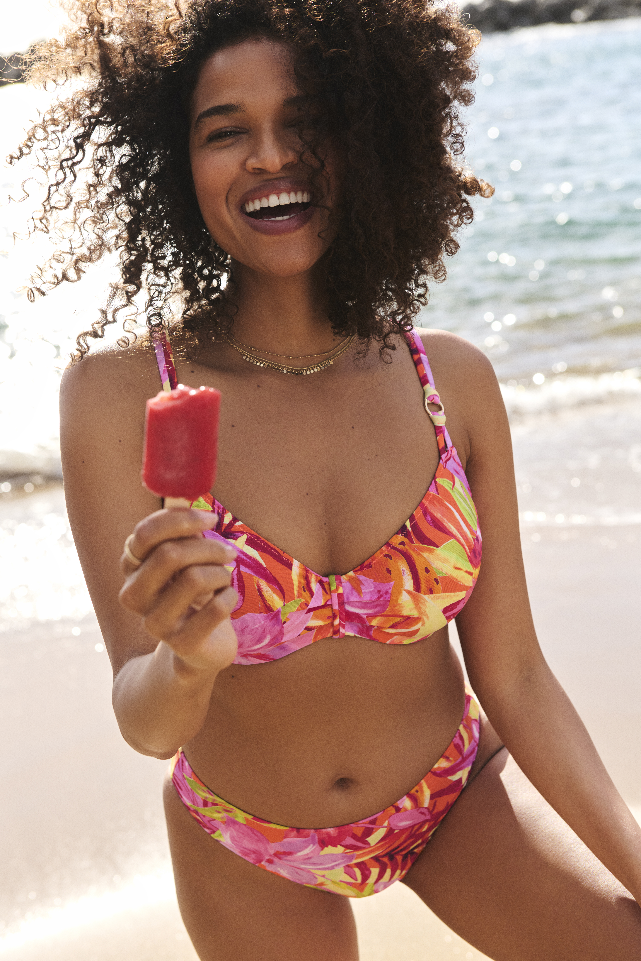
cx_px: 320
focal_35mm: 56
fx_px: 1496
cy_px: 480
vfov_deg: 35.6
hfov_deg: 24.2
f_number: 5.6
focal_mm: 56
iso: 400
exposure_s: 1/1000
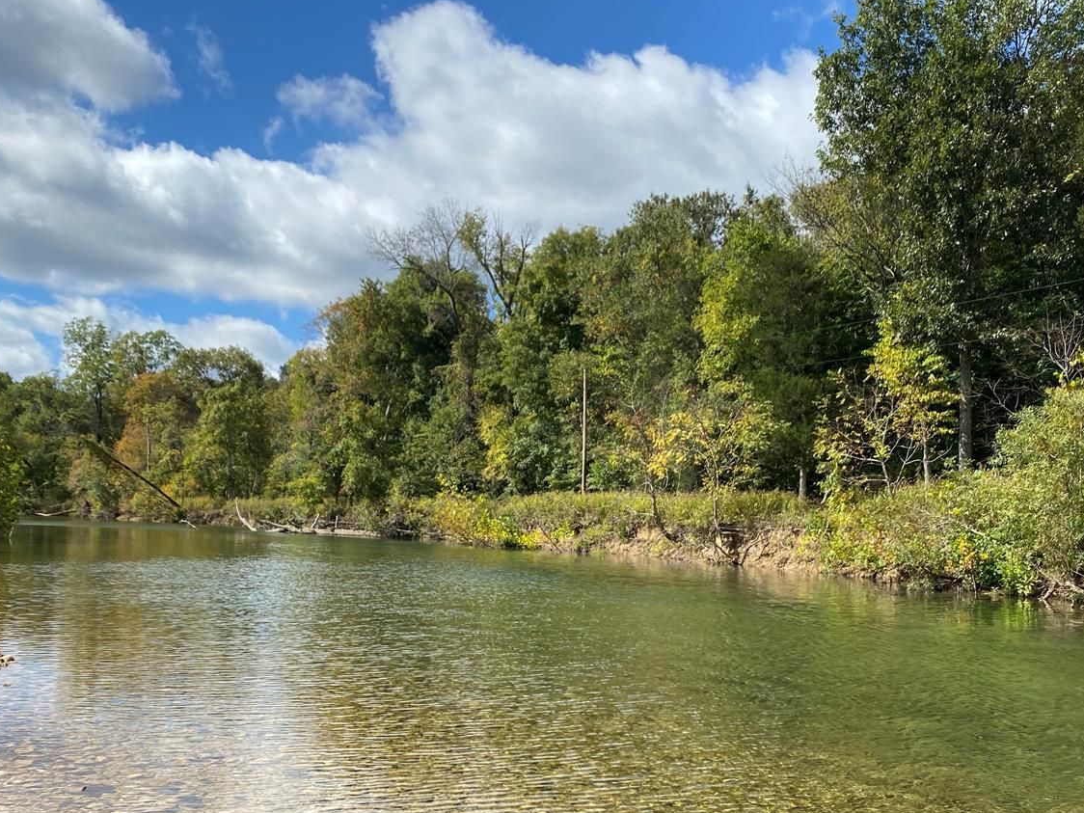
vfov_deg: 38.3
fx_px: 1159
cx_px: 543
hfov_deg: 50.1
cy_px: 539
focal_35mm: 37
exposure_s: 1/2513
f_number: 1.8
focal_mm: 4.25
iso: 32
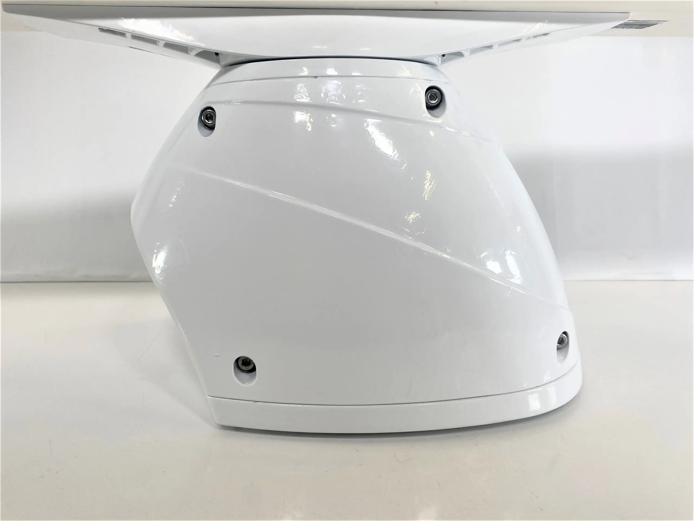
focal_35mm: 26
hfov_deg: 67.3
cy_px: 260
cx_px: 347
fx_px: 521
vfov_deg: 53.1
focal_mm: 4.25
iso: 32
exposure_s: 1/277
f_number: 1.8
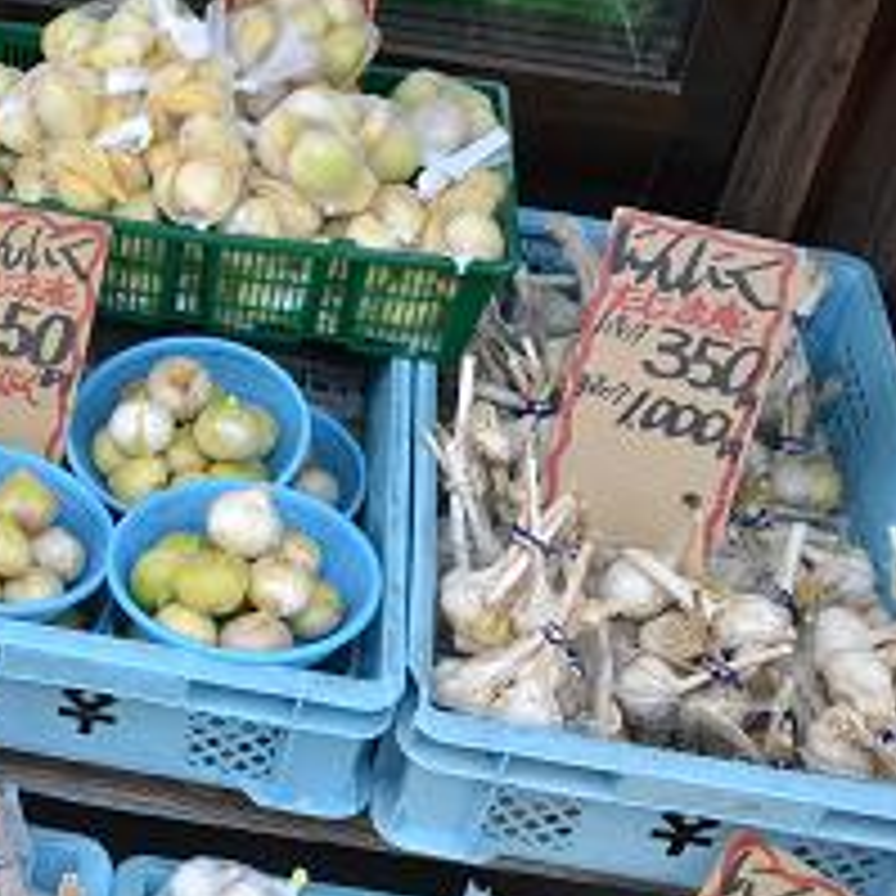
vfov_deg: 29.1
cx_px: -38
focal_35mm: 59
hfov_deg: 27.1
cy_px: 428
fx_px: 1728
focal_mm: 20
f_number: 11
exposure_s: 1/400
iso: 3200
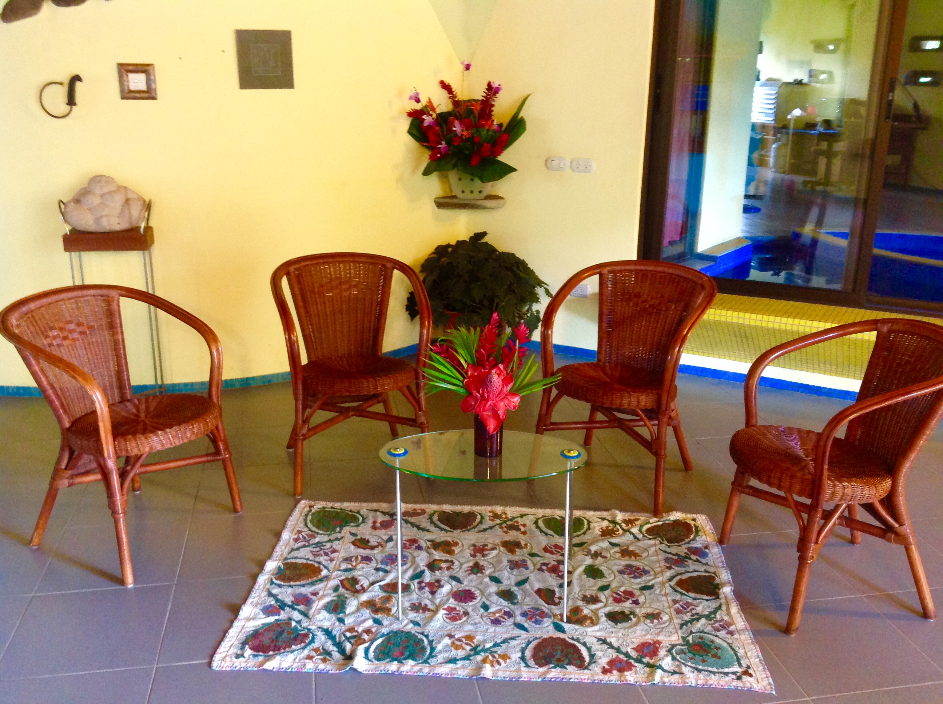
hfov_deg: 52.7
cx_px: 472
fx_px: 952
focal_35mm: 35
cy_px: 352
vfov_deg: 40.6
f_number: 2.4
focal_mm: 4.28
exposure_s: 1/15
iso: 320
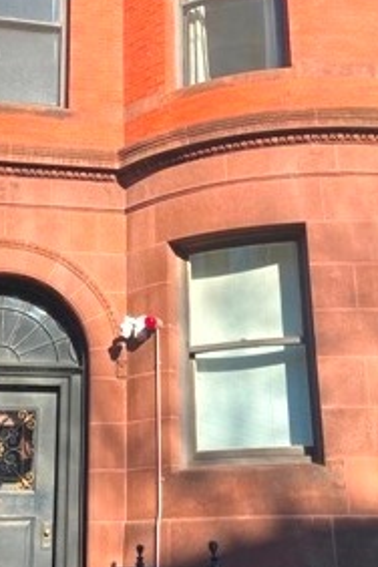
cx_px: 137
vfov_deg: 34.4
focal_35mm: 58
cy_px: 224
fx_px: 913
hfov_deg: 23.3
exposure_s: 1/1610
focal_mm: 4.25
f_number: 1.8
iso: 32
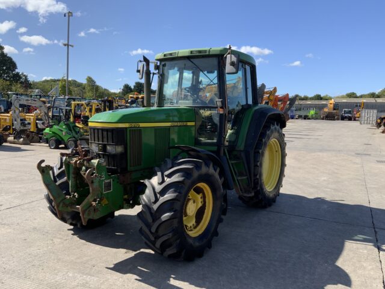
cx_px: 192
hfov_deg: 61.7
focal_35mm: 29
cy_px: 144
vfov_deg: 48.2
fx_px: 323
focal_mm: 3
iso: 16
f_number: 1.8
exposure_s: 1/1311
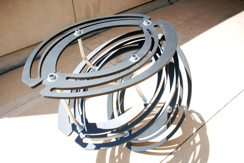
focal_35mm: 36
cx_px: 122
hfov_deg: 53.1
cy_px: 82
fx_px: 244
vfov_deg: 37.0
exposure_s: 1/200
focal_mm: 24
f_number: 7.1
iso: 100
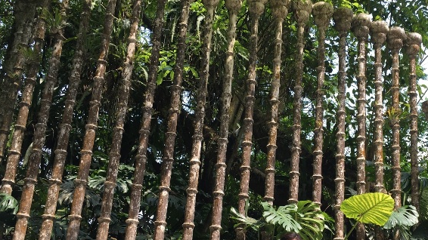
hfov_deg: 44.9
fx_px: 511
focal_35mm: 45
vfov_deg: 26.2
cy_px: 180
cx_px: 282
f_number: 2.2
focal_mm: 4.15
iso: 25
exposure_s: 1/257
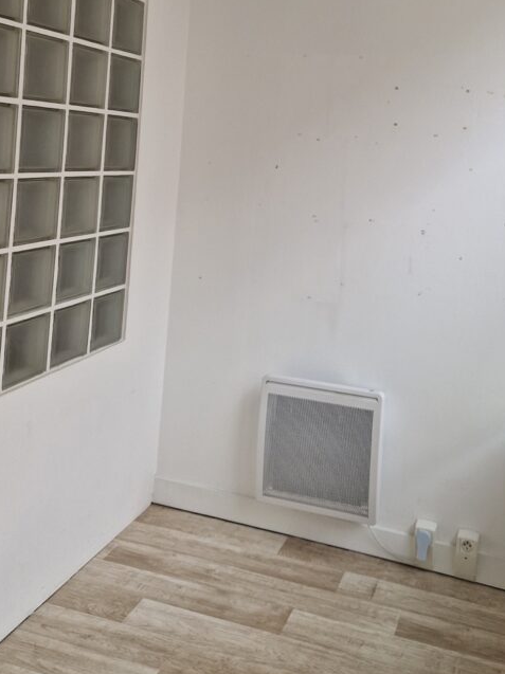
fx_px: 720
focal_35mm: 37
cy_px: 176
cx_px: 350
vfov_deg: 48.4
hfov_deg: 38.0
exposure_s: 1/180
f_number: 1.8
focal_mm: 5.4
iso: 50
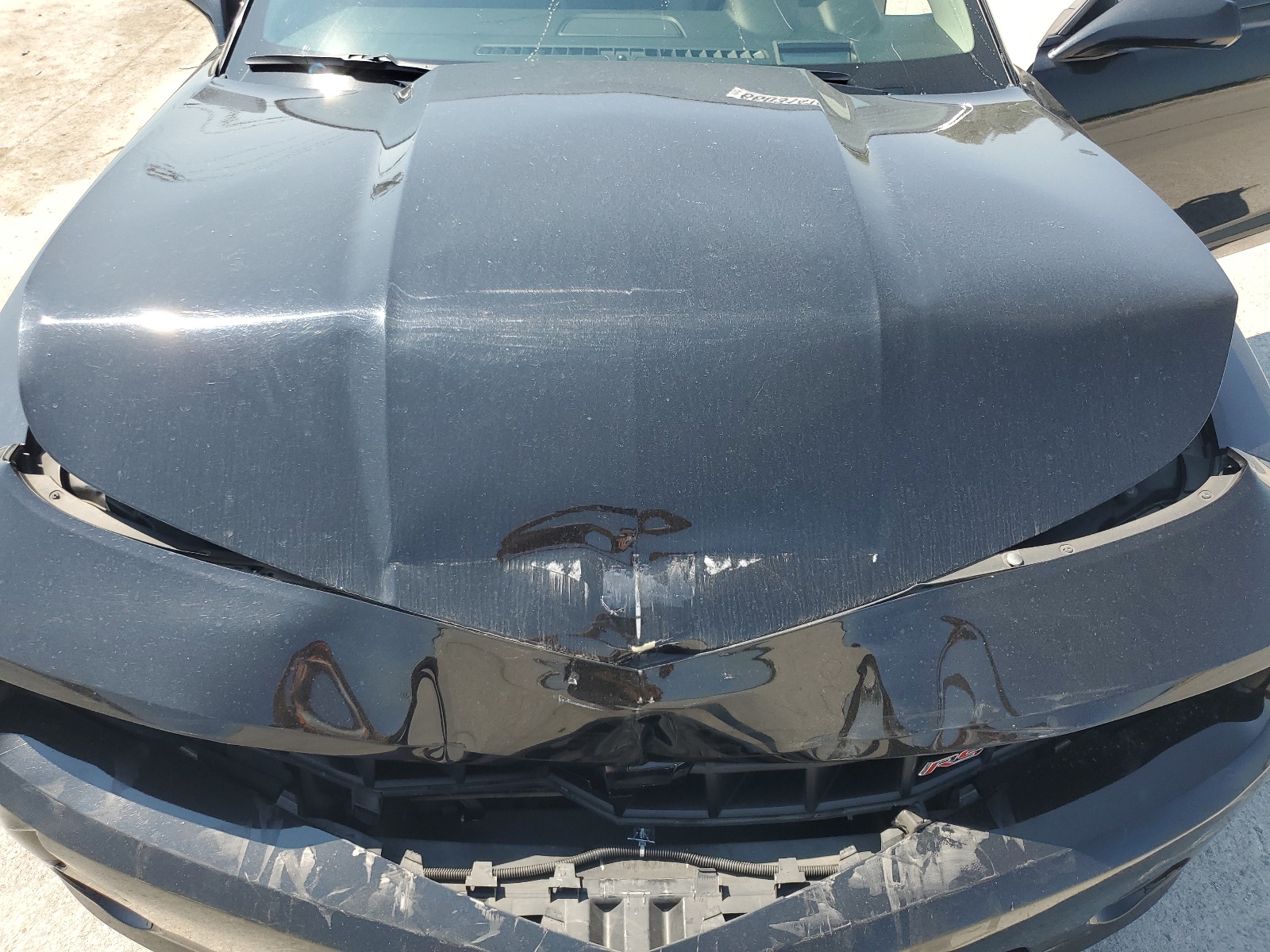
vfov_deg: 53.1
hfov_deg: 67.3
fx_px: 954
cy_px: 476
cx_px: 635
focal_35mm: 26
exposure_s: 1/1111
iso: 50
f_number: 1.5
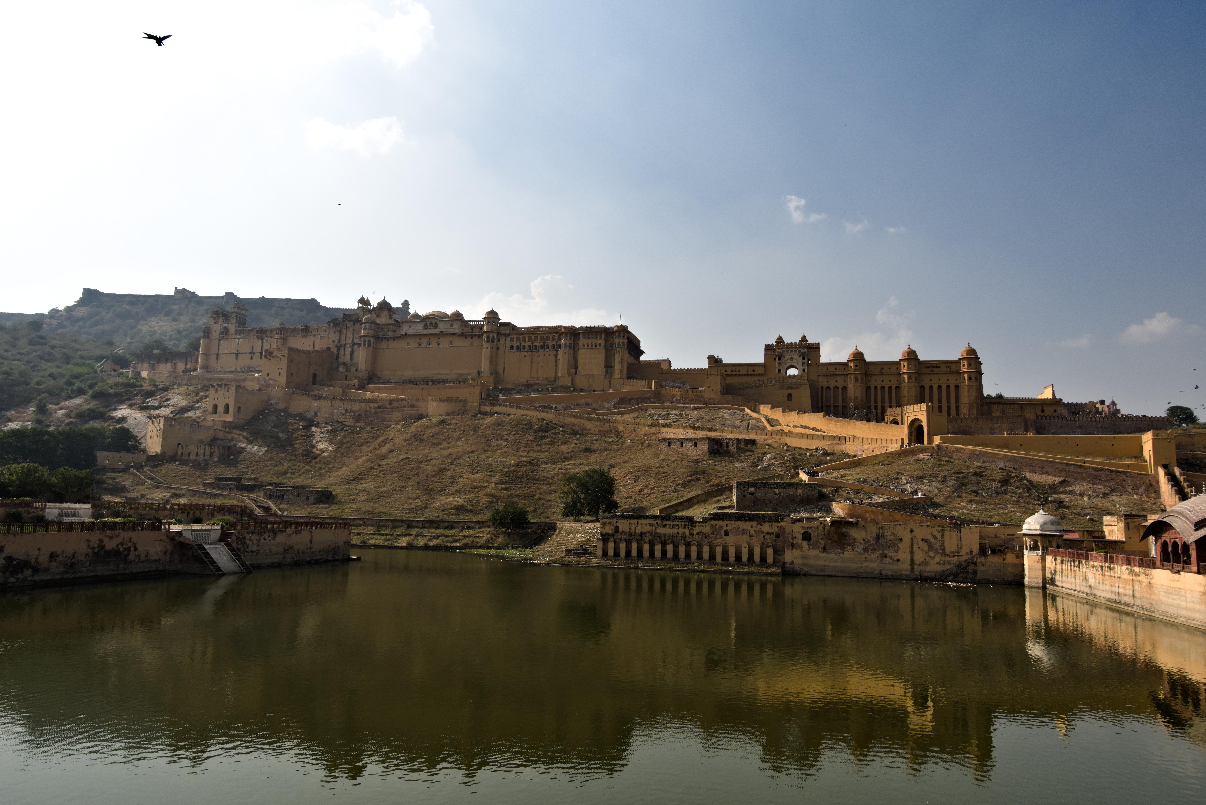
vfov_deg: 53.2
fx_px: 804
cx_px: 603
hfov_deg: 73.7
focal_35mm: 24
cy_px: 402
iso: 125
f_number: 5.6
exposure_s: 1/640
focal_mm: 8.8
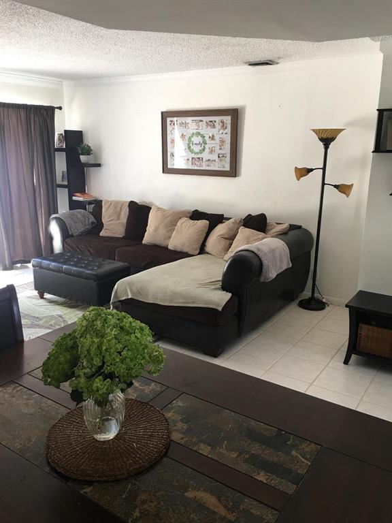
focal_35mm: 29
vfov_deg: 61.7
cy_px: 262
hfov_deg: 48.2
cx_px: 196
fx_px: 438
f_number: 2.2
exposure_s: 1/30
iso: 25
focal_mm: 4.15
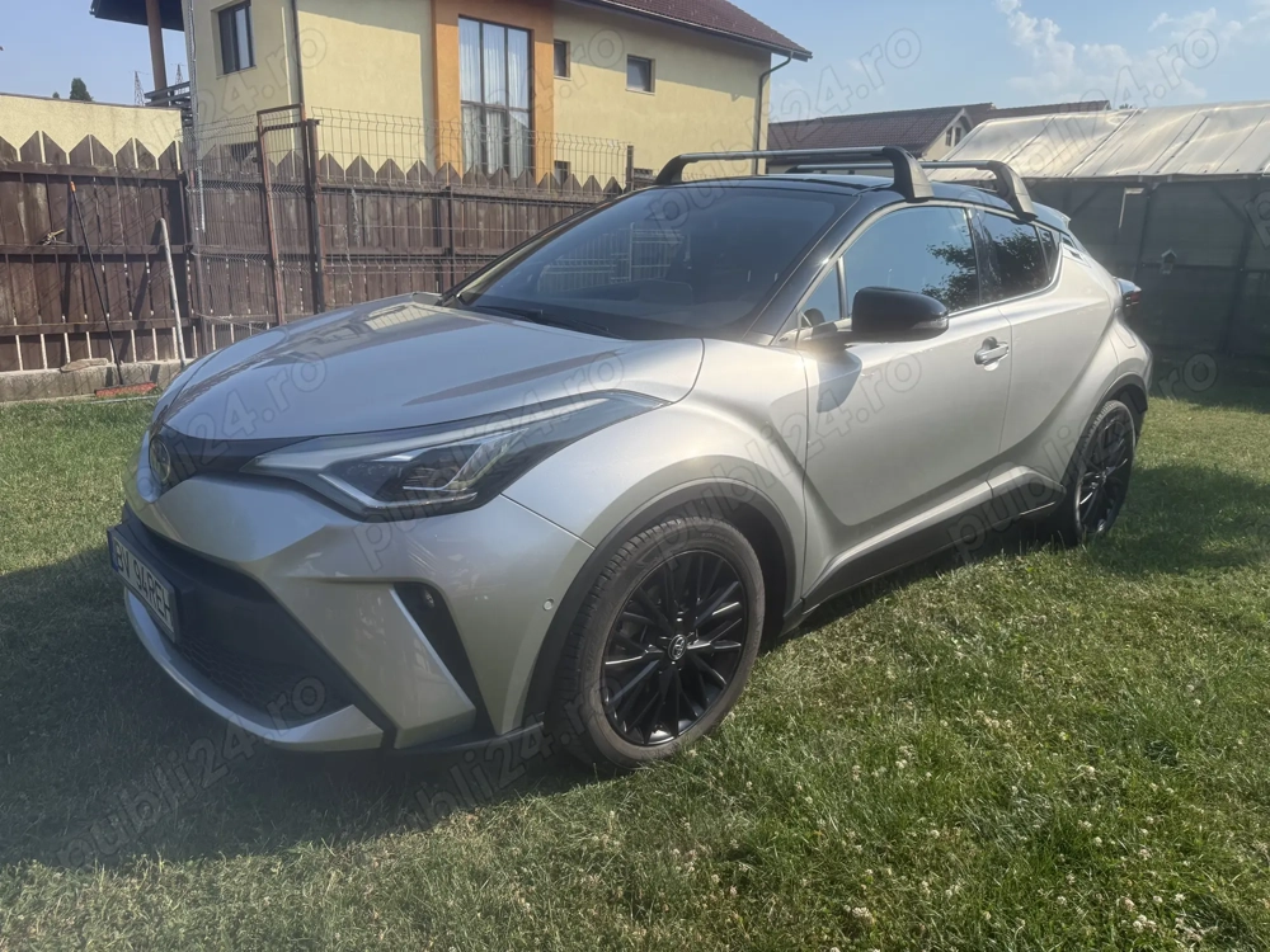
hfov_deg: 71.6
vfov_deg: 56.8
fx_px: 881
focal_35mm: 24
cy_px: 476
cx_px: 635
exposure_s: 1/4975
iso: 100
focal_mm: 6.76
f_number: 1.78
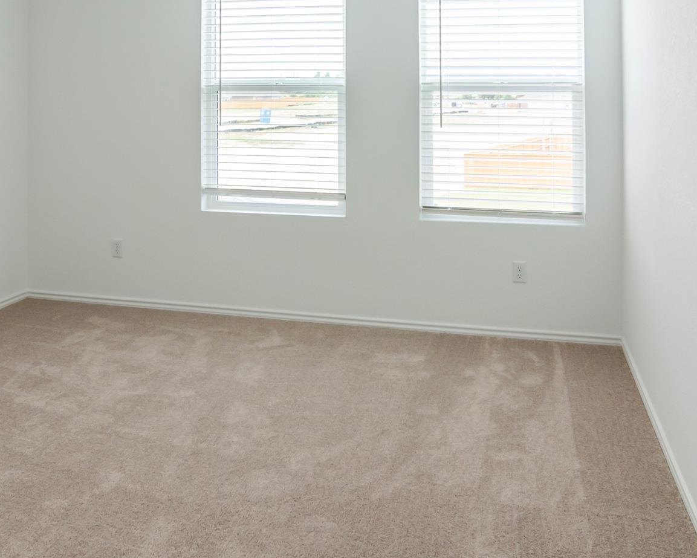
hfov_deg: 58.7
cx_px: 363
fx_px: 619
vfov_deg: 47.6
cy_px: 180
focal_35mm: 30
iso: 320
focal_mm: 12
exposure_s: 1/250
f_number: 5.6
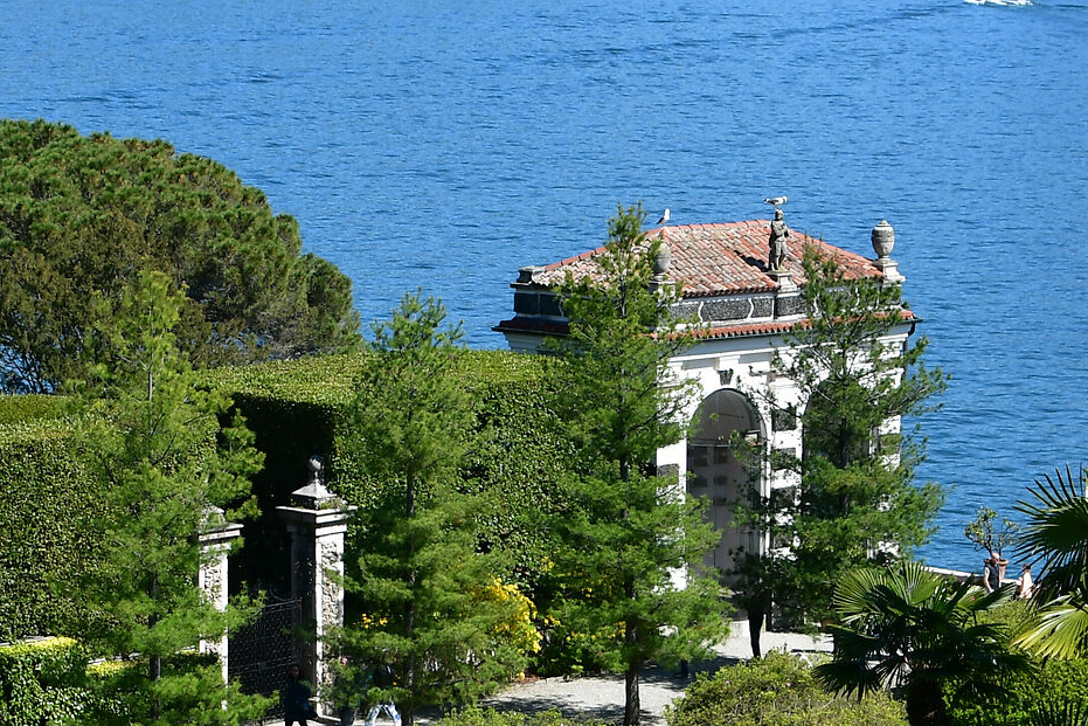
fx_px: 4089
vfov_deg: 10.1
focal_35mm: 135
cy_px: 517
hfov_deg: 15.2
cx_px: 463
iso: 100
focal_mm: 35
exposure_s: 1/200
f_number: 8
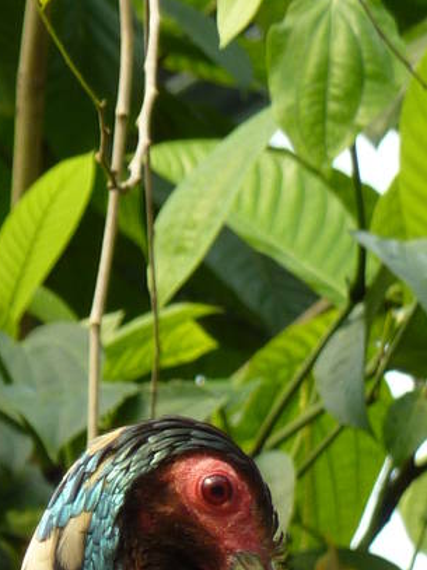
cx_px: -143
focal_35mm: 1180
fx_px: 19418
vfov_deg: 1.7
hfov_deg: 1.3
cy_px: 706
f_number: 4.9
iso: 100
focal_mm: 49.2
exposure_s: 1/125
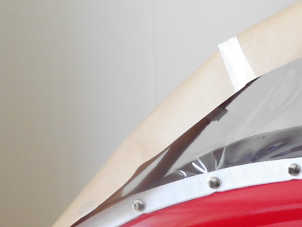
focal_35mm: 92
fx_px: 802
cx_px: 328
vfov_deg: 15.7
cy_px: 232
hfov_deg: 20.4
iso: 200
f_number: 3.4
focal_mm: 5.1
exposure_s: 1/30
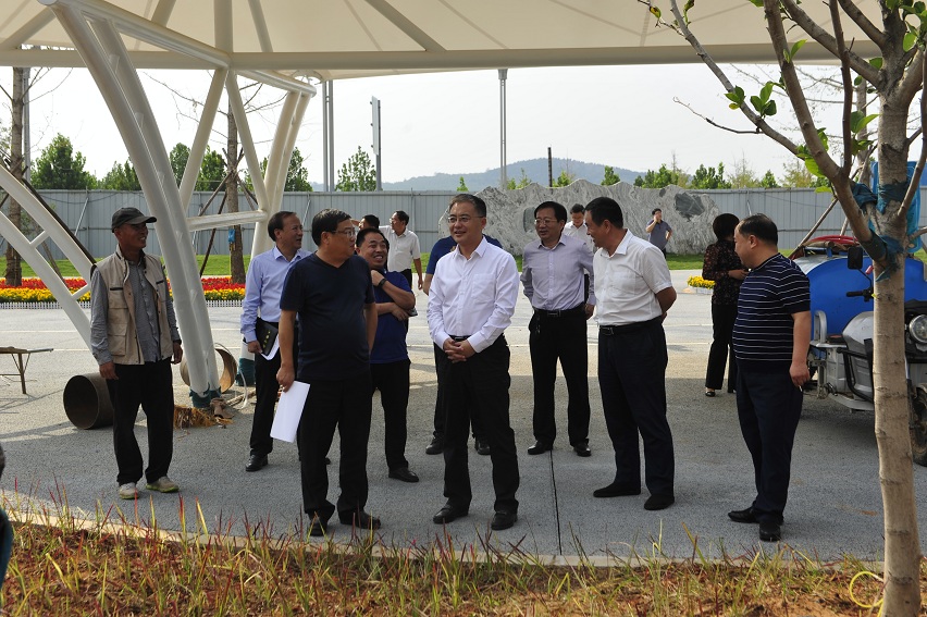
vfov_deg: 28.0
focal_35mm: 48
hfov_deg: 41.1
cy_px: 308
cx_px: 464
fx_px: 1235
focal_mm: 48
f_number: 8
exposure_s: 1/350
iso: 200
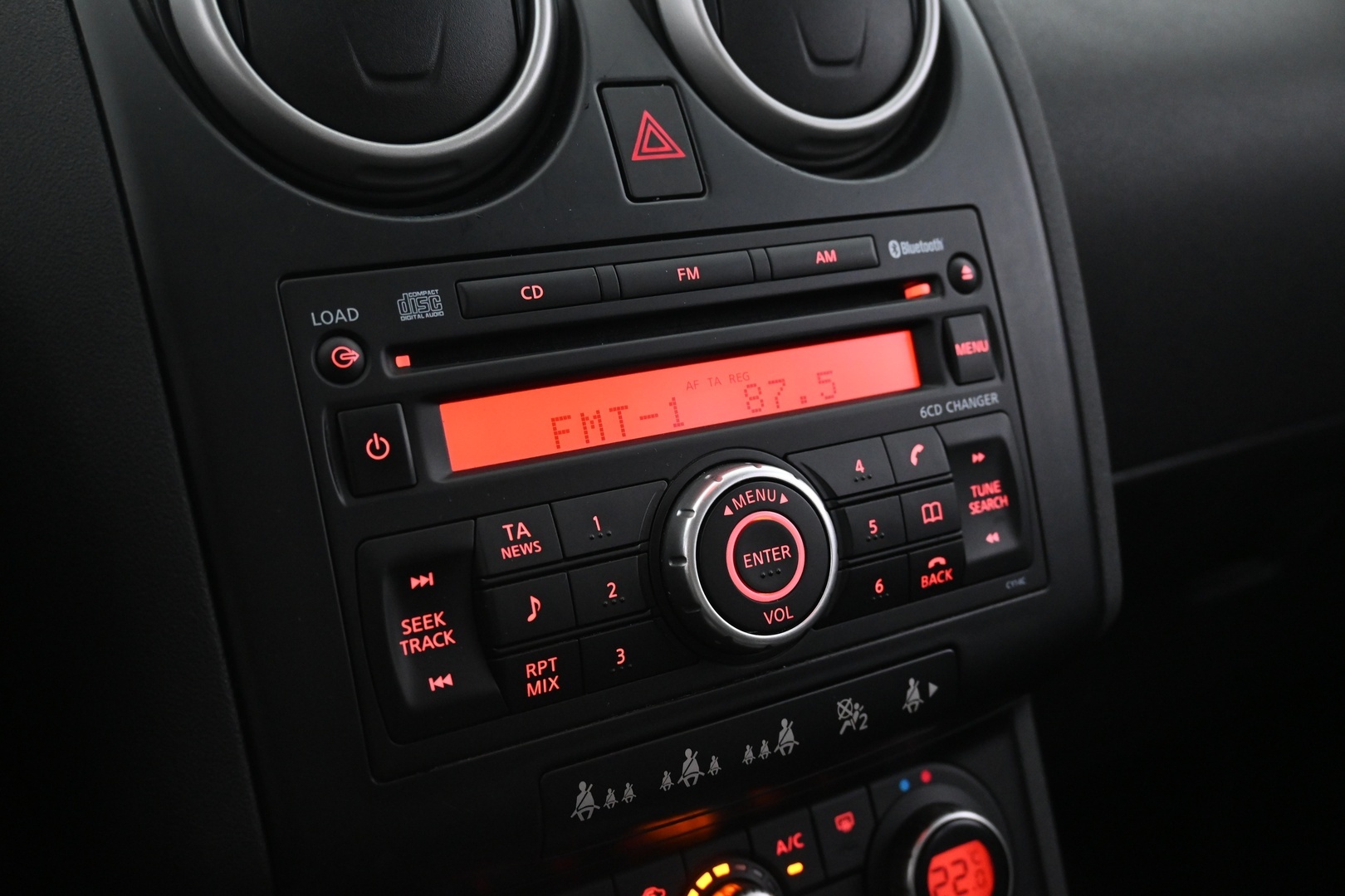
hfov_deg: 57.2
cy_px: 448
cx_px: 672
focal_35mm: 33
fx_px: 1233
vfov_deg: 40.0
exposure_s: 1/40
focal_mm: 22
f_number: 4
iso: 2800
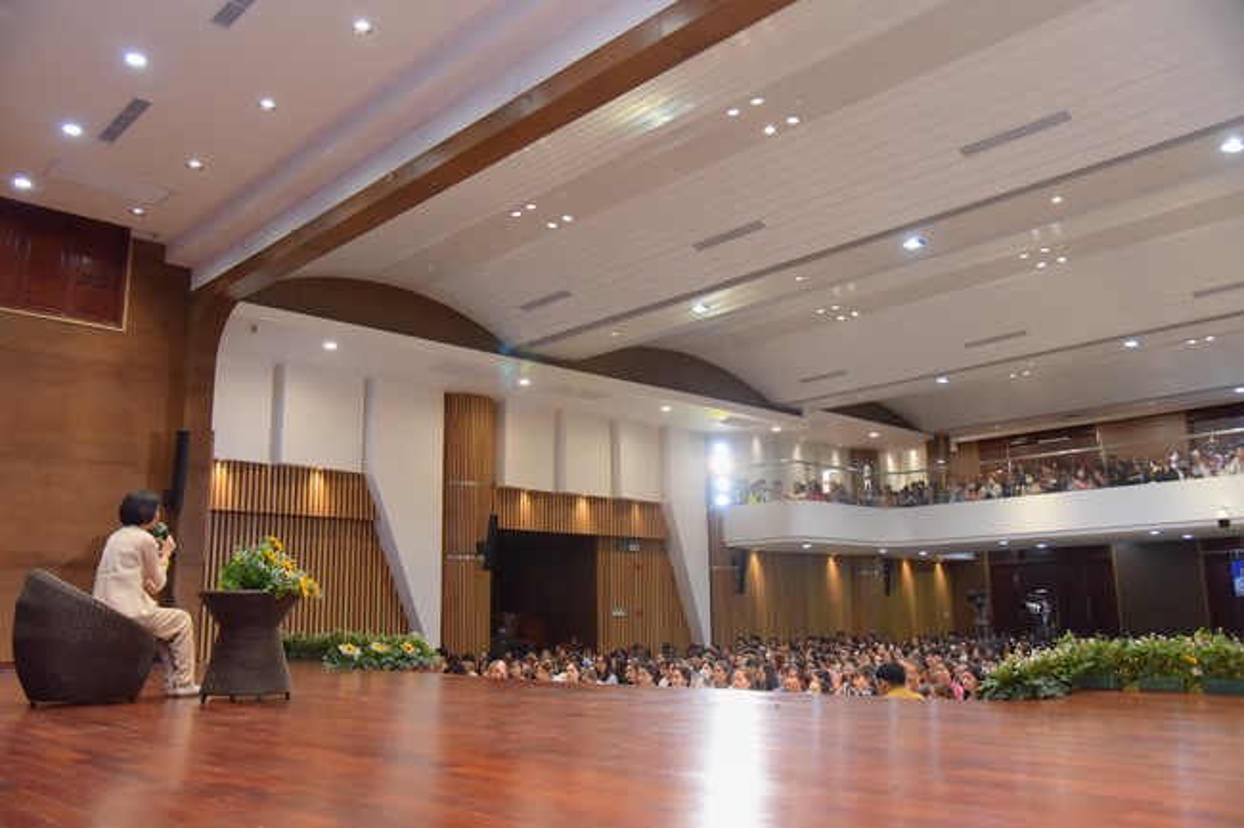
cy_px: 414
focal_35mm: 30
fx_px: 1036
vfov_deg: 43.6
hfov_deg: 61.9
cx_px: 622
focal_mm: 30
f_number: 5
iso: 1600
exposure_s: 1/160
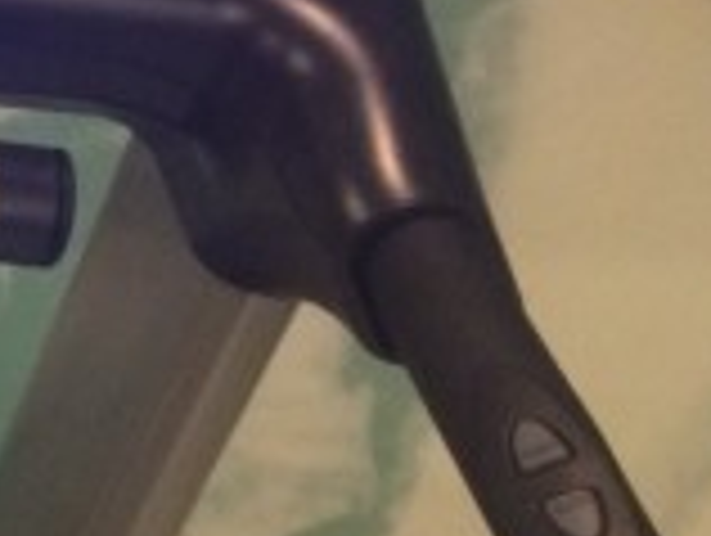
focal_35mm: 132
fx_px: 2715
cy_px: 72
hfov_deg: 12.8
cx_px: -774
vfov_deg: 11.2
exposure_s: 1/17
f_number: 2.2
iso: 250
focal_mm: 4.15
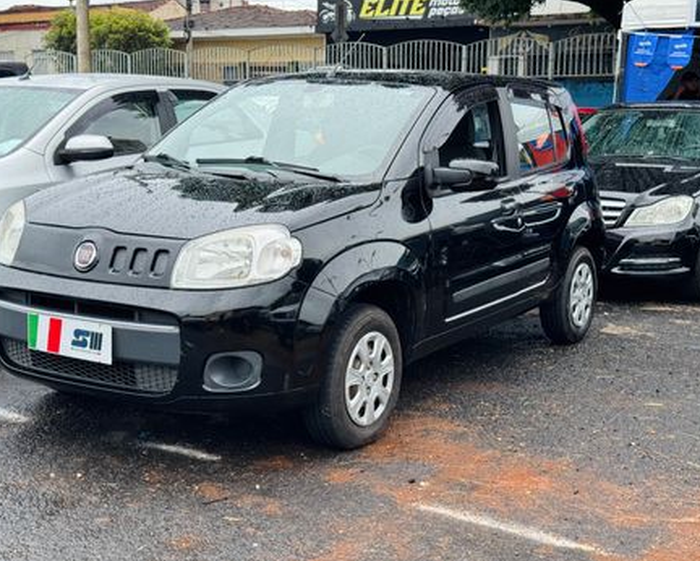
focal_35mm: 51
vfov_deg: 29.7
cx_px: 337
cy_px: 276
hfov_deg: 36.6
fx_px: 1057
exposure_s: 1/876
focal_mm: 6.76
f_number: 1.78
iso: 64
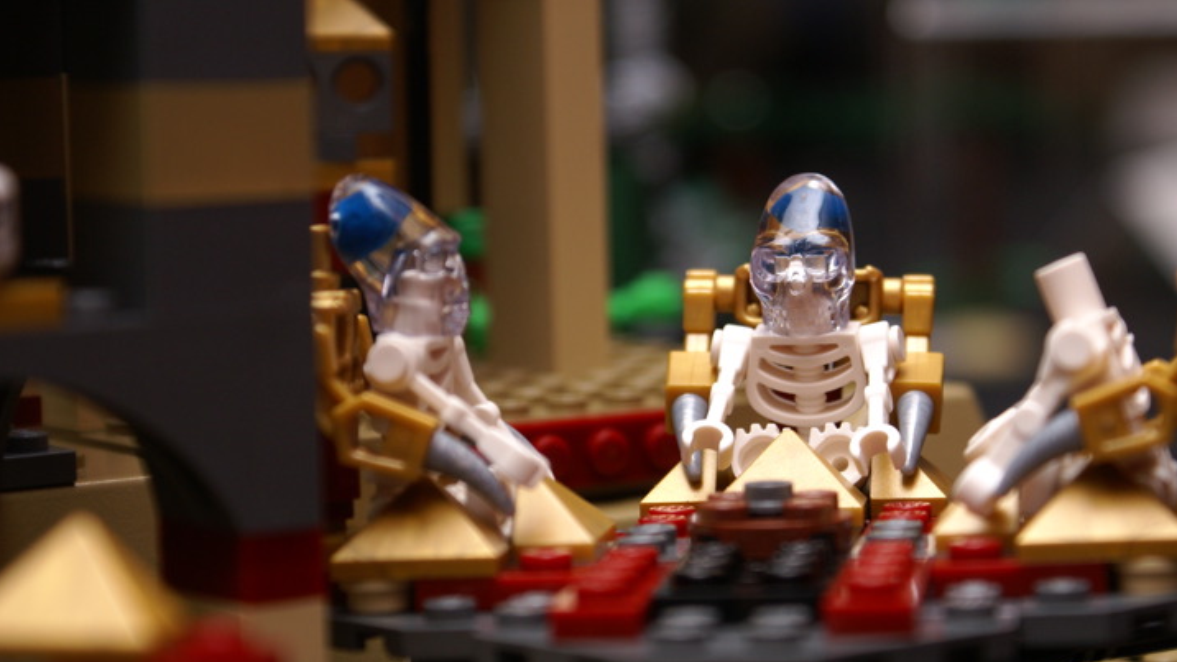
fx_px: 3839
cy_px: 333
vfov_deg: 9.9
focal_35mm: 123
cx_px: 651
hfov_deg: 17.4
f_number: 5.6
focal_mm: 70
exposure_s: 1/125
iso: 400
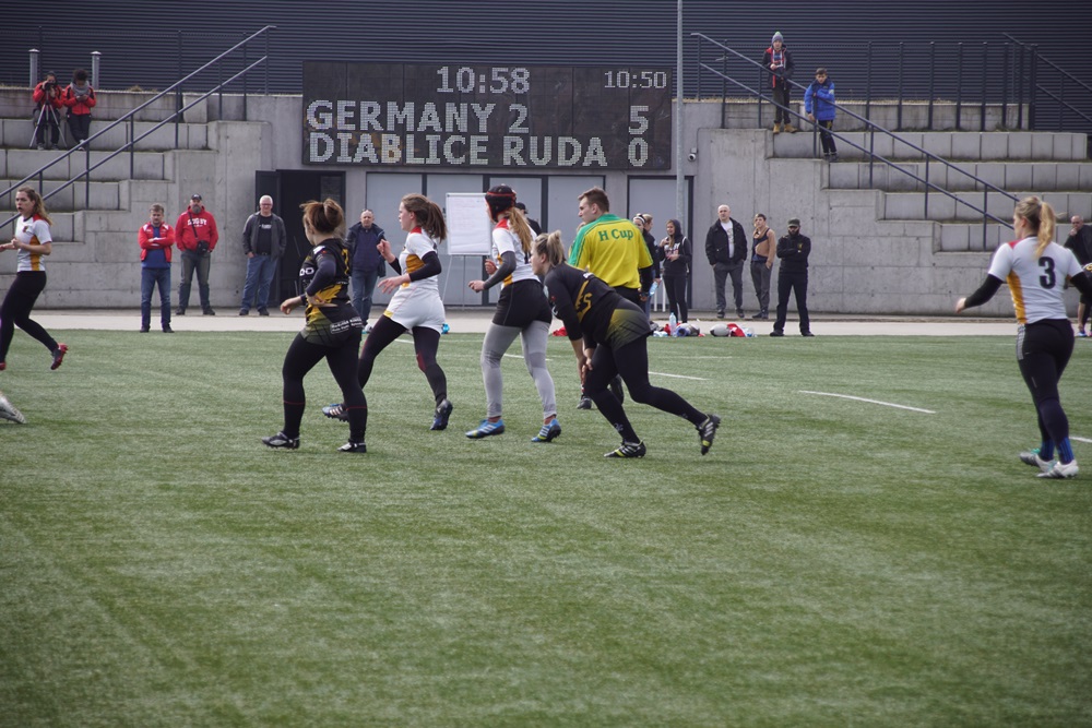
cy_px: 364
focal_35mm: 195
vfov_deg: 7.0
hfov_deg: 10.5
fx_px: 5915
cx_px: 546
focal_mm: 130
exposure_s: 1/200
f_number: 5.6
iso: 100
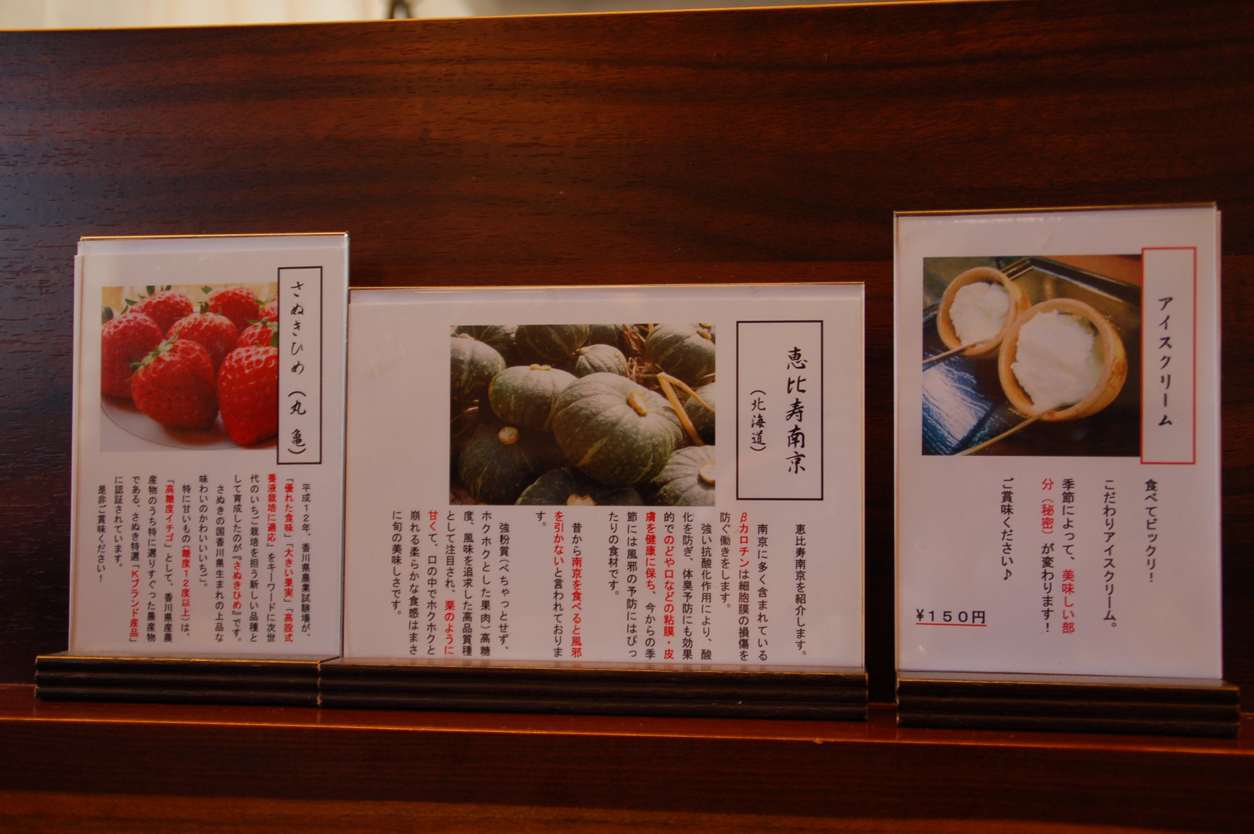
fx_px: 1671
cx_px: 627
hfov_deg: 41.1
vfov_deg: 28.0
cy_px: 417
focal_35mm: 48
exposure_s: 1/40
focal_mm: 32
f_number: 4.2
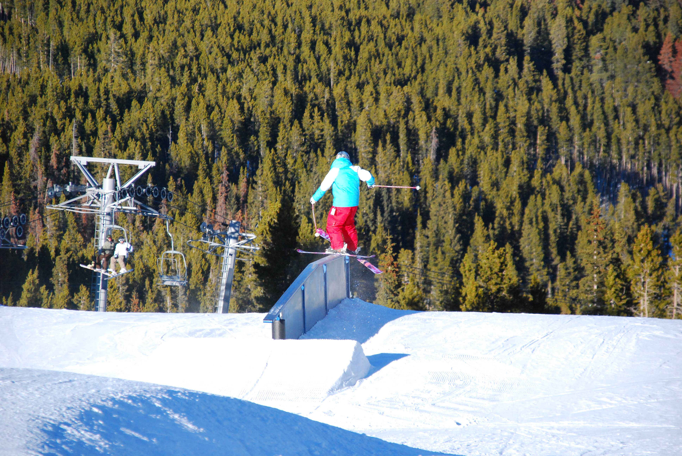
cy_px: 228
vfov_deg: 5.9
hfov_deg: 8.8
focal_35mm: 232
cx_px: 341
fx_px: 4410
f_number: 6
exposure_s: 1/2000
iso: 800
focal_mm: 155
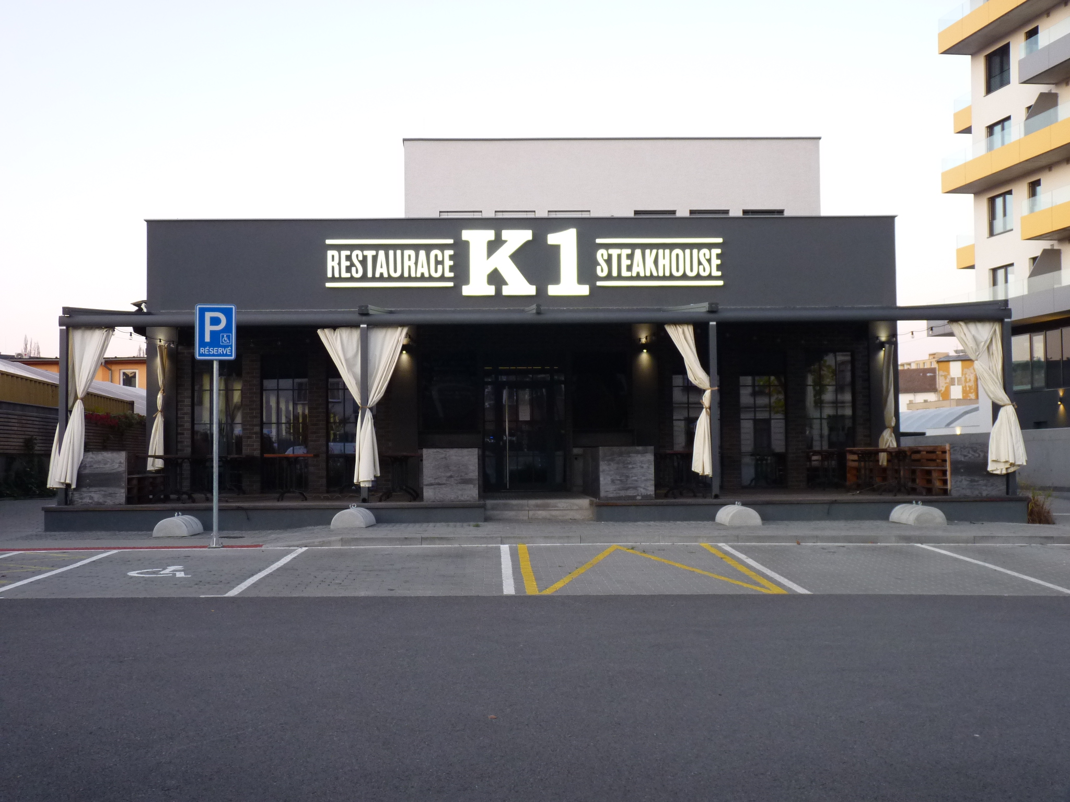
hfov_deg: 44.8
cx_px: 535
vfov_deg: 34.3
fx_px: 1298
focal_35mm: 42
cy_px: 401
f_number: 3
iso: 250
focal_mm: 7.4
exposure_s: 1/30
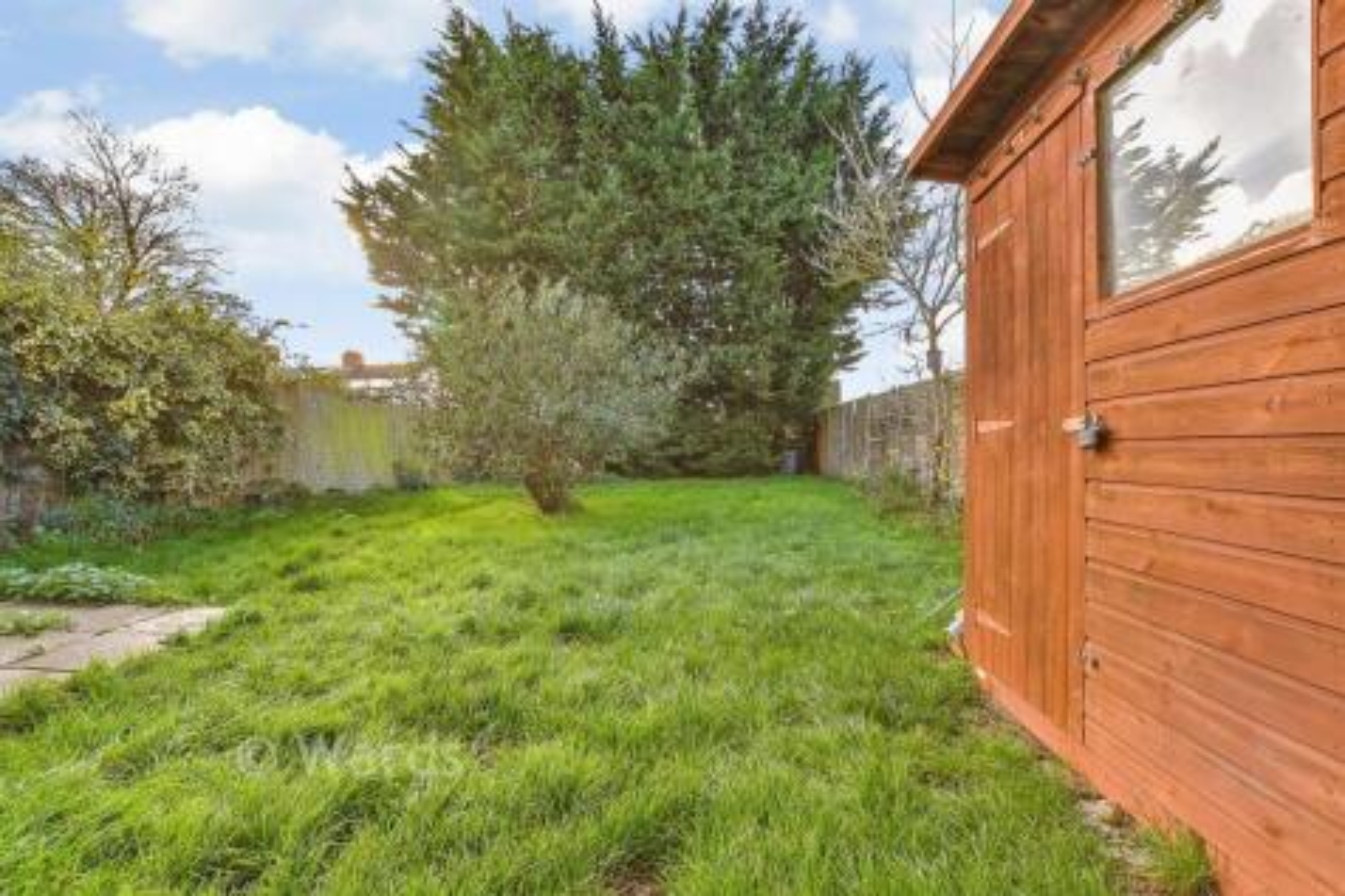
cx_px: 672
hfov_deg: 71.5
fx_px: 934
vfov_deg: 51.3
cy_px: 448
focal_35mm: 25
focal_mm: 17
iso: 160
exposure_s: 1/40
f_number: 8
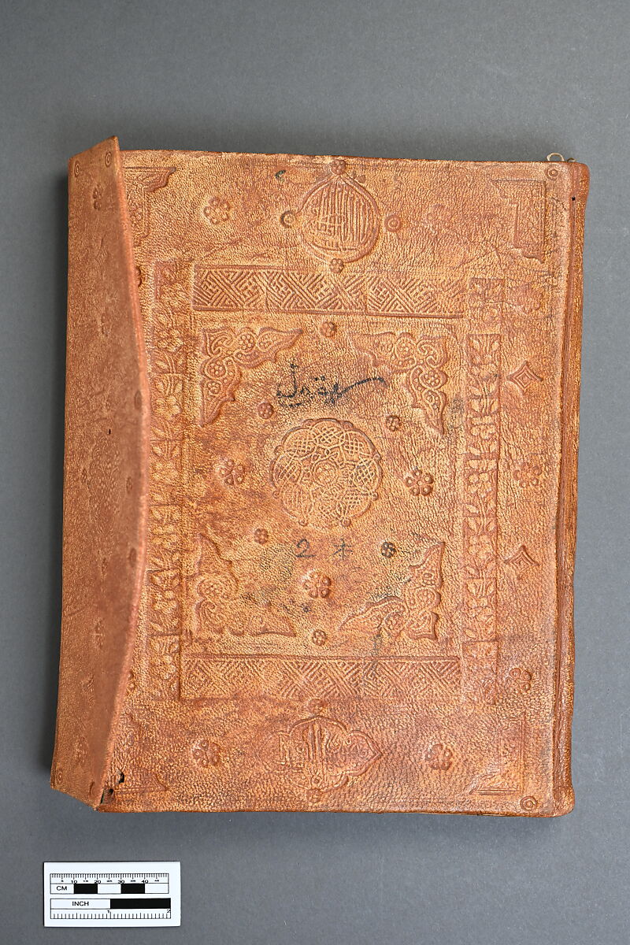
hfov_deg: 27.0
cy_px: 472
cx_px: 315
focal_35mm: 50
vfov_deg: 39.6
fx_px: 1312
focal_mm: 50
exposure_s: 1/100
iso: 800
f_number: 7.1
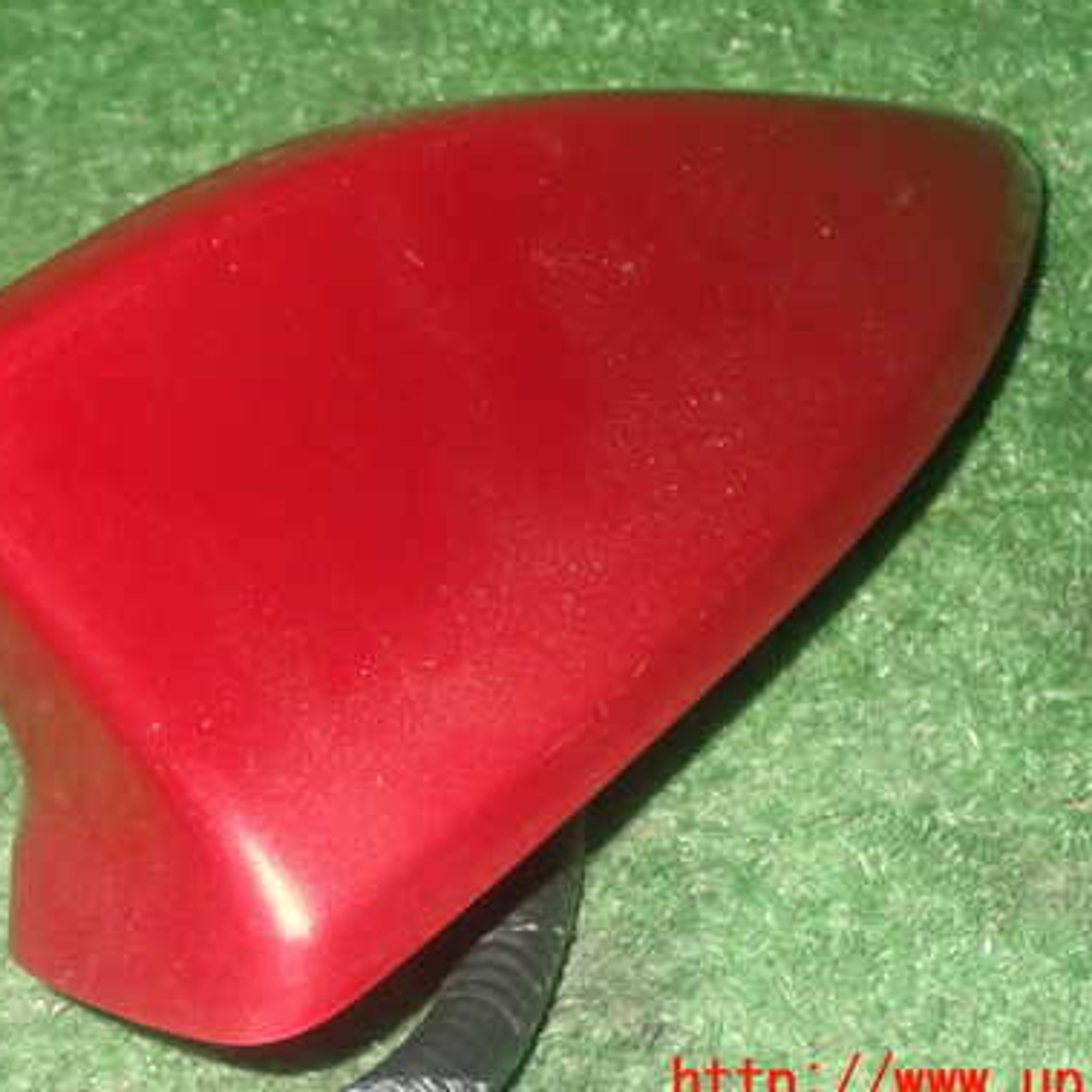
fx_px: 2498
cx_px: 458
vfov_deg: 24.6
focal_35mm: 70
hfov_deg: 24.6
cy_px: 473
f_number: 9
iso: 800
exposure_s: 1/50
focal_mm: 9.01
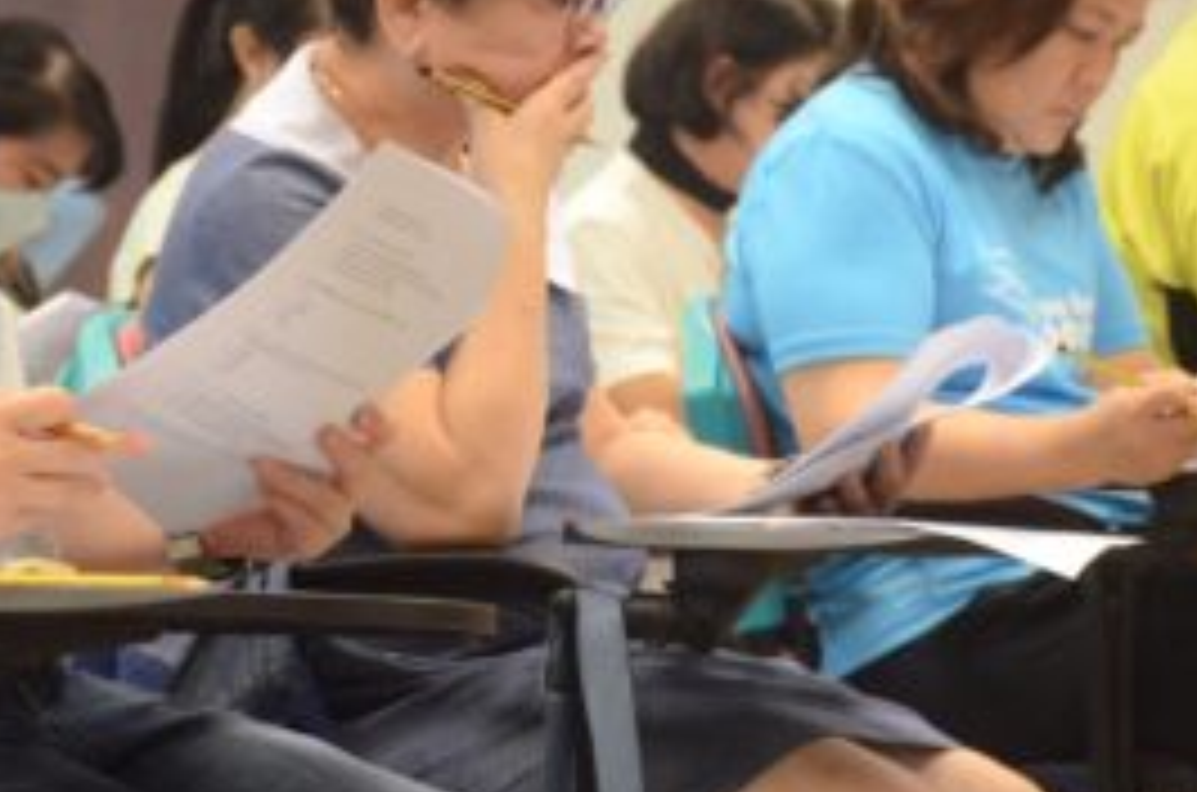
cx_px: 504
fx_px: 8430
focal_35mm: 254
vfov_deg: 5.4
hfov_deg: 8.1
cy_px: 128
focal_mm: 75
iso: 3200
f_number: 5.6
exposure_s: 1/100
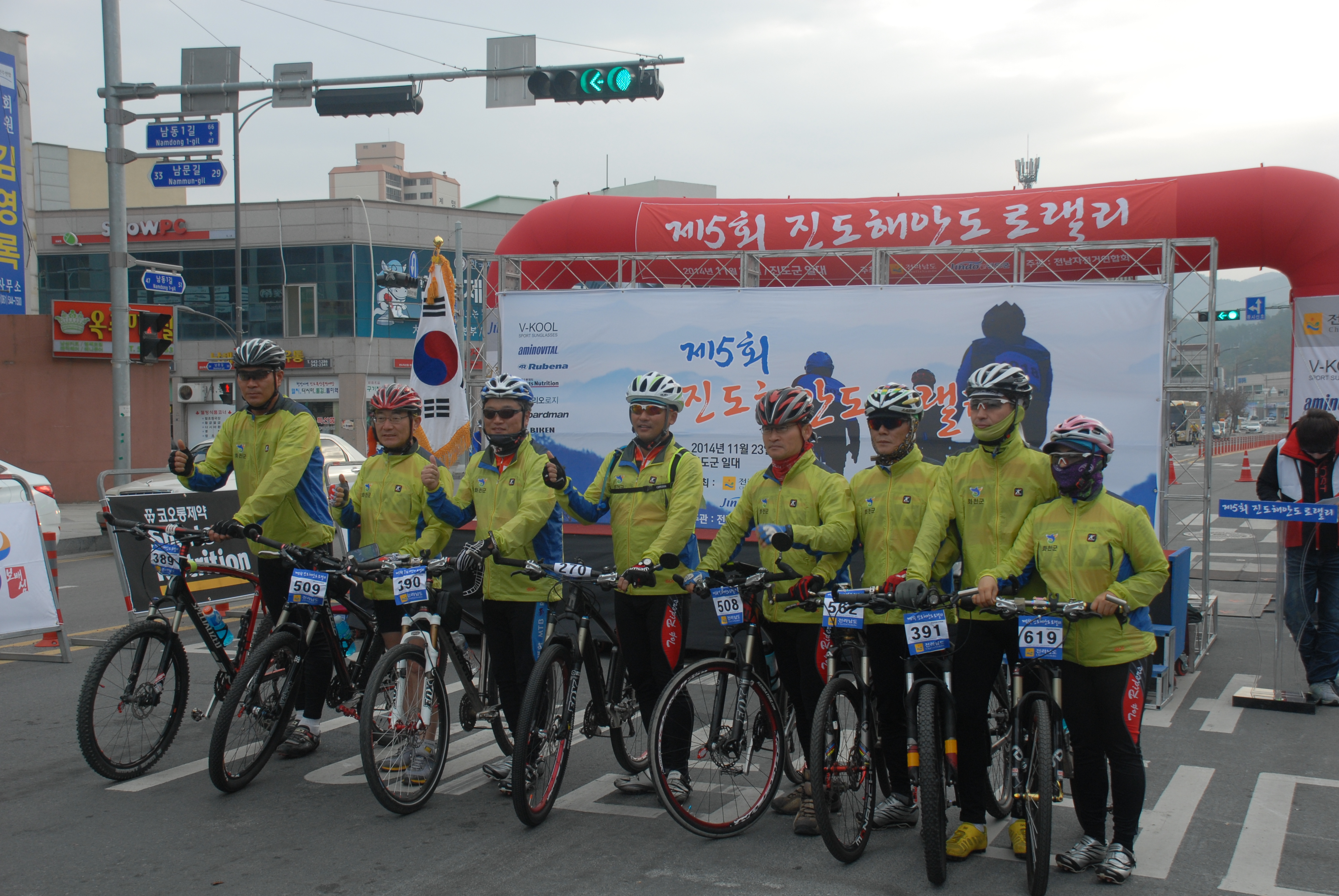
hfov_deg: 42.3
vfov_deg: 29.0
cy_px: 448
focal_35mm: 46
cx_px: 670
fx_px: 1732
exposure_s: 1/100
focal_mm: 31
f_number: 6.3
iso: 200
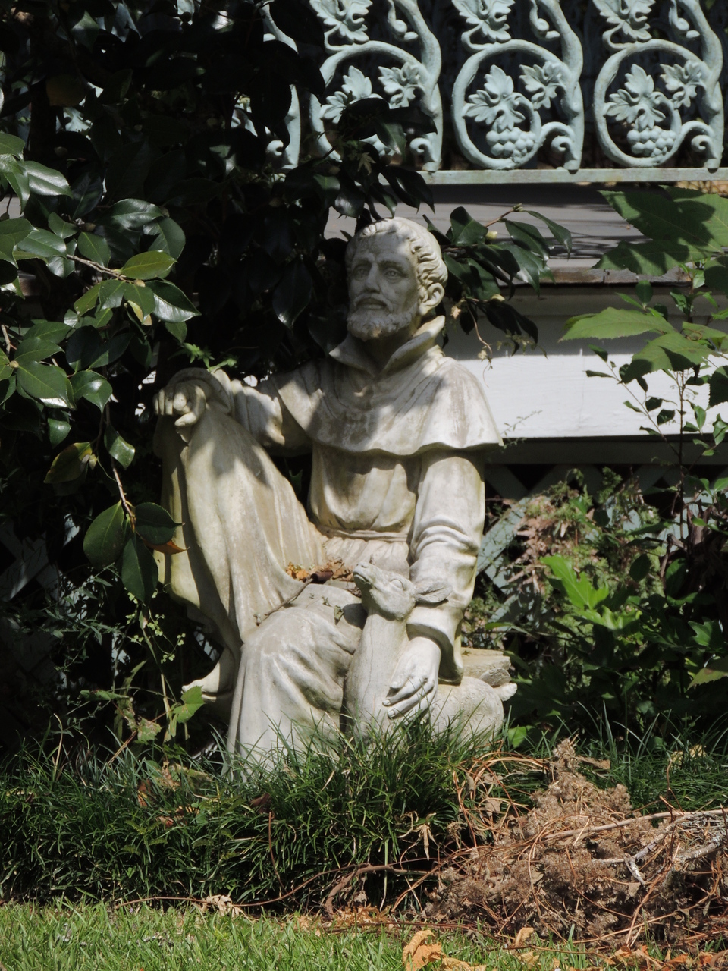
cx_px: 364
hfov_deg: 4.6
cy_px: 486
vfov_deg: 6.1
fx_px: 9113
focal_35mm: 325
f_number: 4.8
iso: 140
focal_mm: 57.9
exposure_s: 1/800
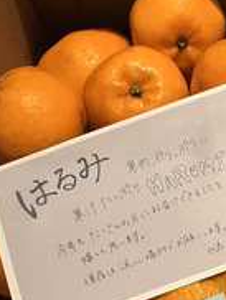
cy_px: 292
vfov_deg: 31.5
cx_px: 188
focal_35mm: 57
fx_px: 495
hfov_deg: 25.2
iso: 400
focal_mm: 5.1
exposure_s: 1/50
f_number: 1.6
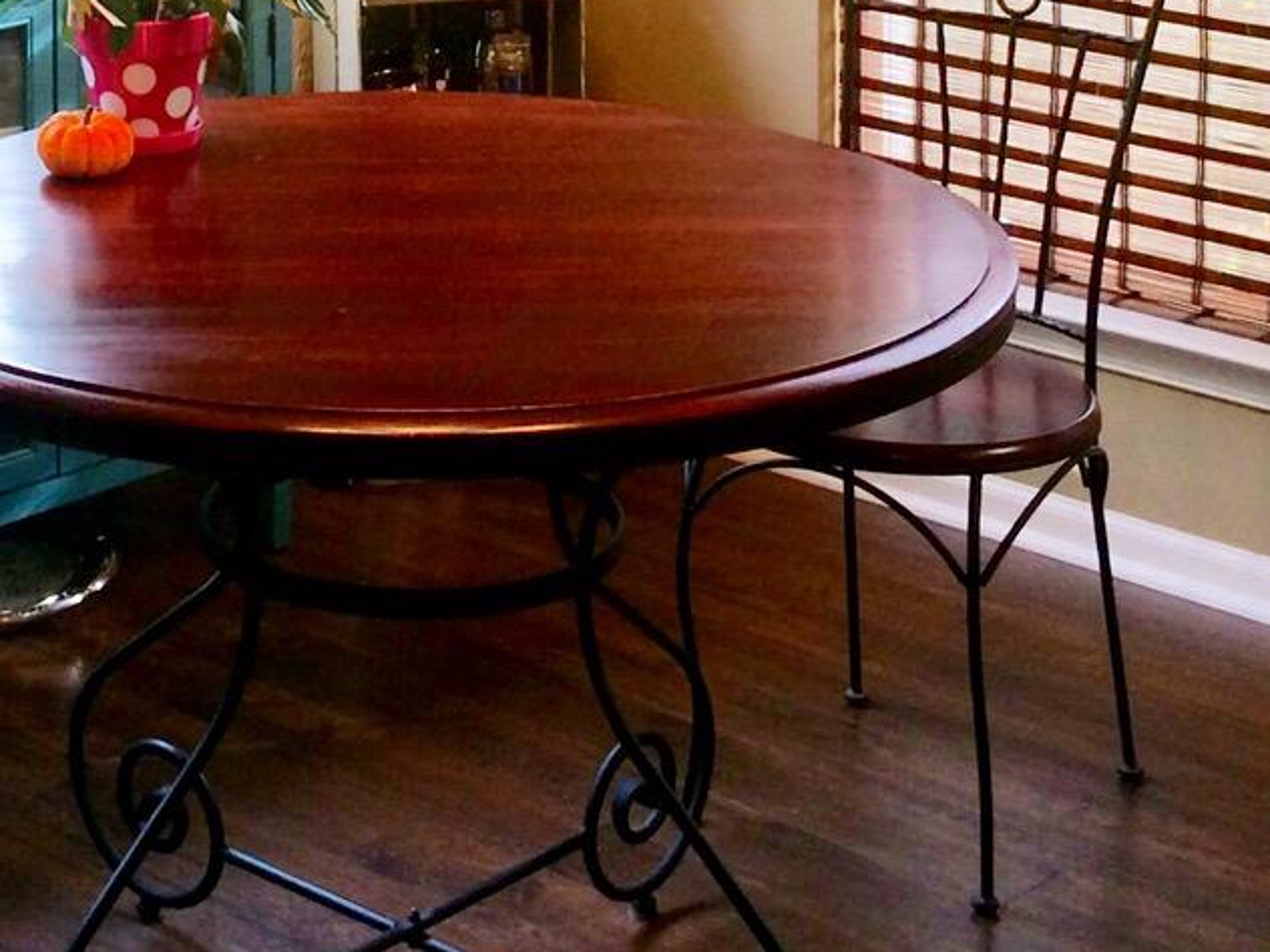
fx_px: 3449
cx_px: 257
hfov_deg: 20.6
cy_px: -442
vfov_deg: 14.7
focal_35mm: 94
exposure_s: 1/30
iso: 40
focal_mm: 4.15
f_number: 2.2
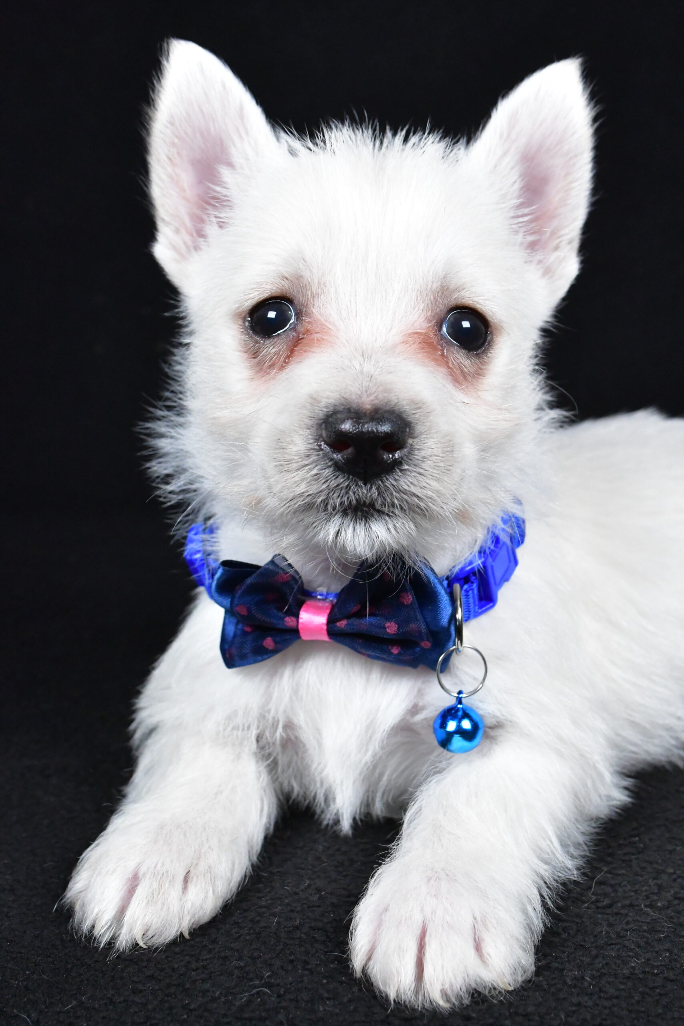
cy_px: 513
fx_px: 1197
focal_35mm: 42
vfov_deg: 46.4
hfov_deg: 31.9
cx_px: 342
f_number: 9
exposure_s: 1/800
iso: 6400
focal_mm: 28
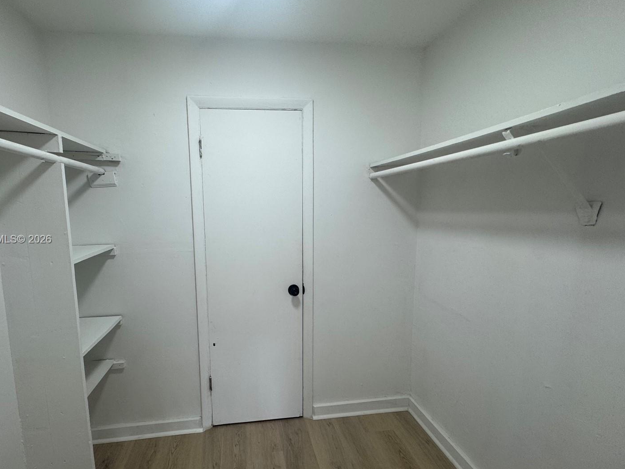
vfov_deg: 78.1
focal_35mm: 16
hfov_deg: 93.9
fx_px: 289
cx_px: 270
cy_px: 240
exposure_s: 1/120
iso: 80
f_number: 2.2
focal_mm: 2.22
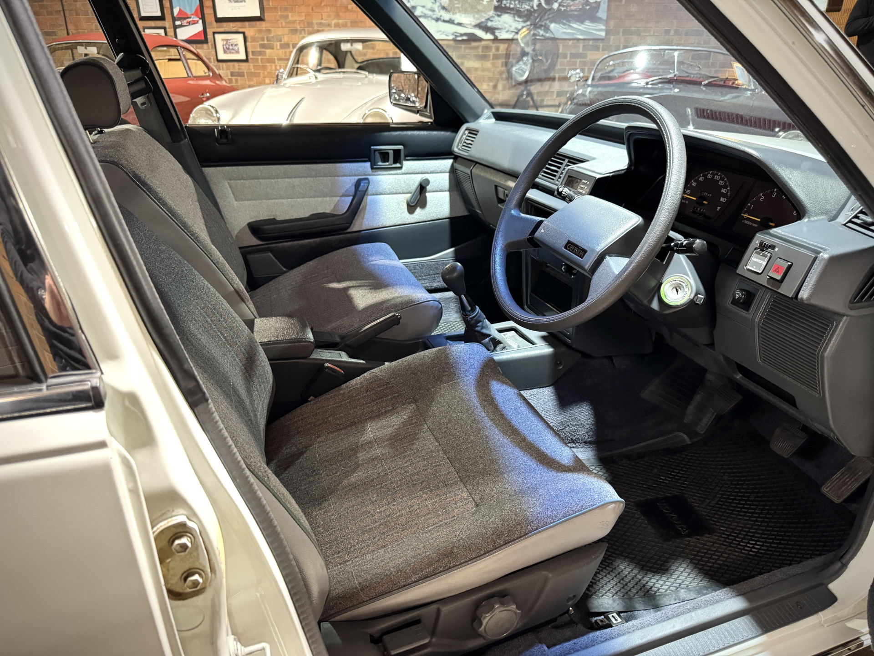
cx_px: 437
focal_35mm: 24
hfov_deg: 71.6
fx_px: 606
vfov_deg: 56.8
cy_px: 328
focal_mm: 6.76
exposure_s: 1/33
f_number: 1.78
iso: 640
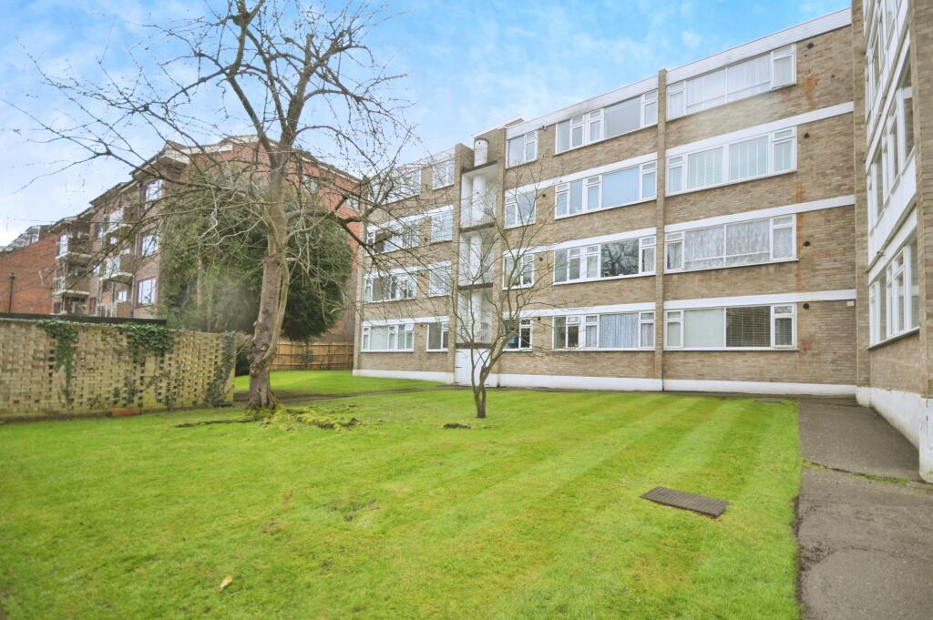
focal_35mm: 16
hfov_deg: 95.0
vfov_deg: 72.0
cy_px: 310
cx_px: 466
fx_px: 427
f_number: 9
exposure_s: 1/320
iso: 200
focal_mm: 11
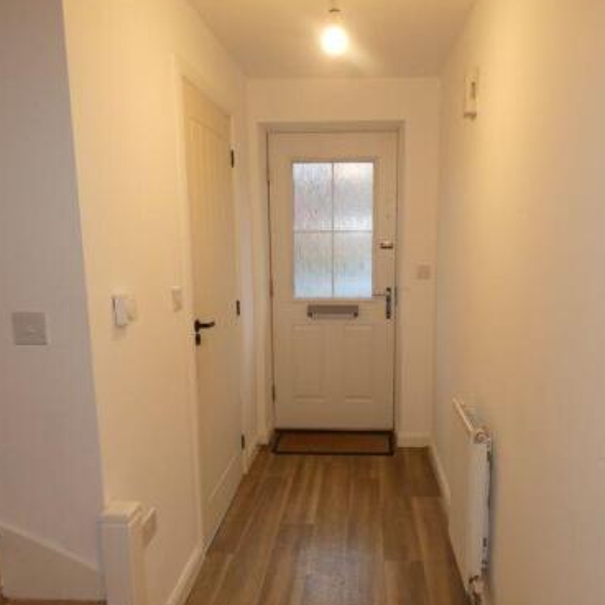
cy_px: 343
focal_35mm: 28
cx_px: 338
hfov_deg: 57.2
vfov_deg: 57.1
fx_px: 554
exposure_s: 1/60
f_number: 2.8
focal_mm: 3.6
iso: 200
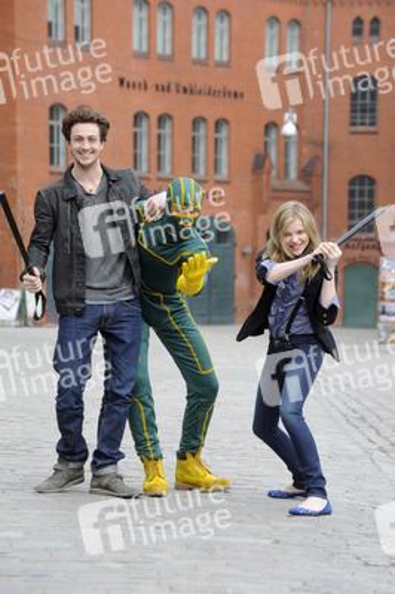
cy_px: 297
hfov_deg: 9.4
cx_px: 198
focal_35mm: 145
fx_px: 2390
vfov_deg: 14.2
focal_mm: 145
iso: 320
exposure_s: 1/250
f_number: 8
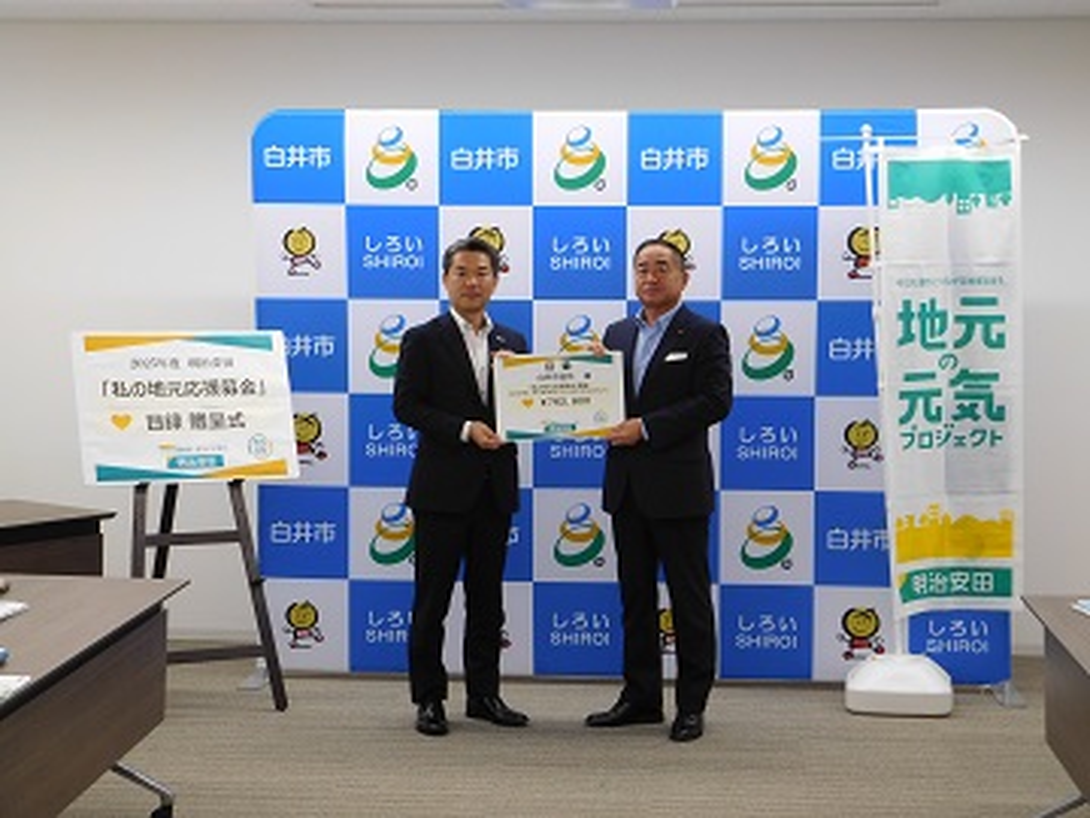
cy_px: 409
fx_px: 2204
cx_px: 545
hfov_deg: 27.8
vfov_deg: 21.0
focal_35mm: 70
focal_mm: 12.5
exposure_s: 1/30
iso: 250
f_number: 4.5
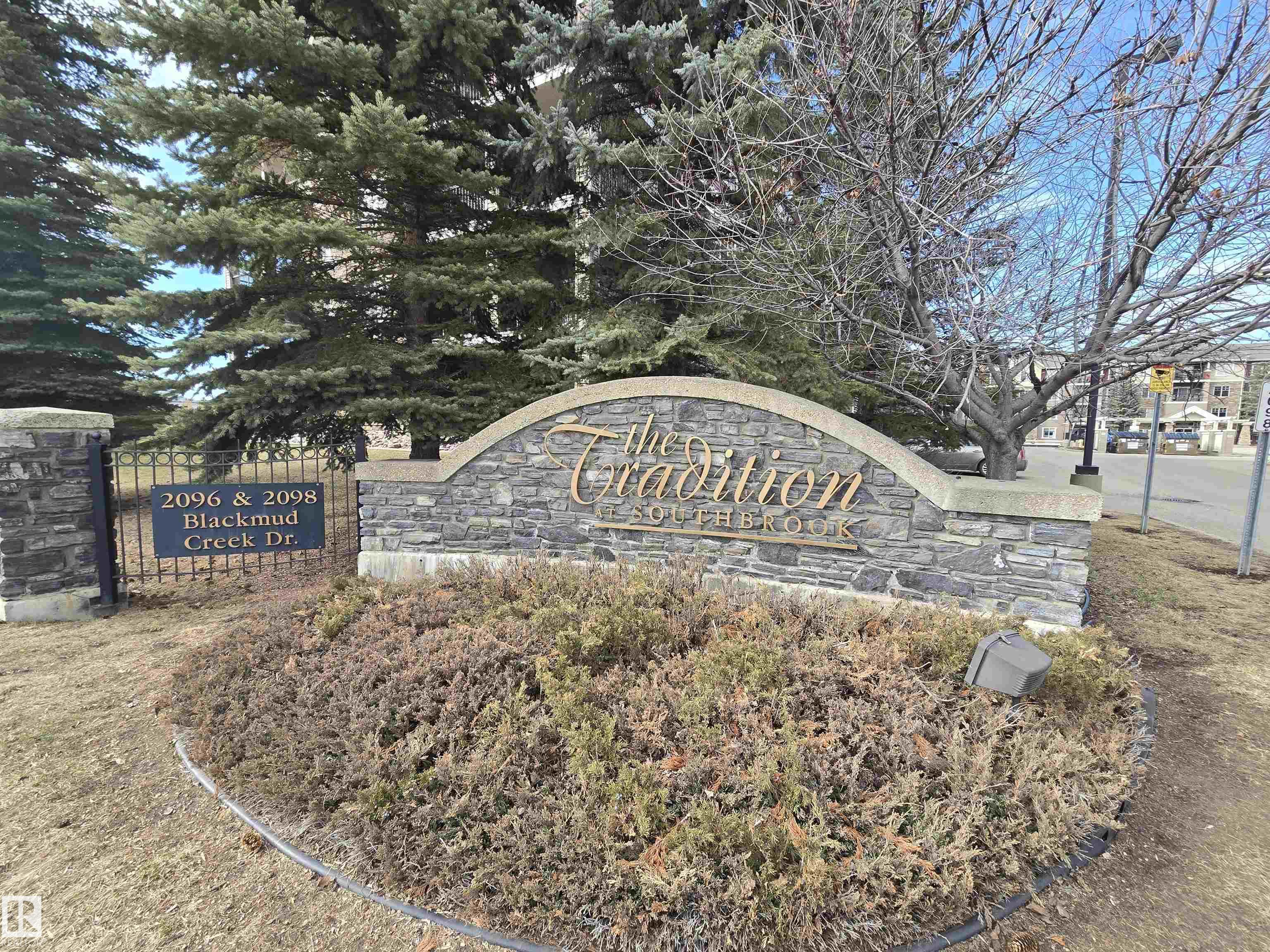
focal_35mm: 13
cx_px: 635
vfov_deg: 89.9
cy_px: 476
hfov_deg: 106.2
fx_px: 477
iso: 50
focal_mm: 2.2
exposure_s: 1/368
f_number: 2.2
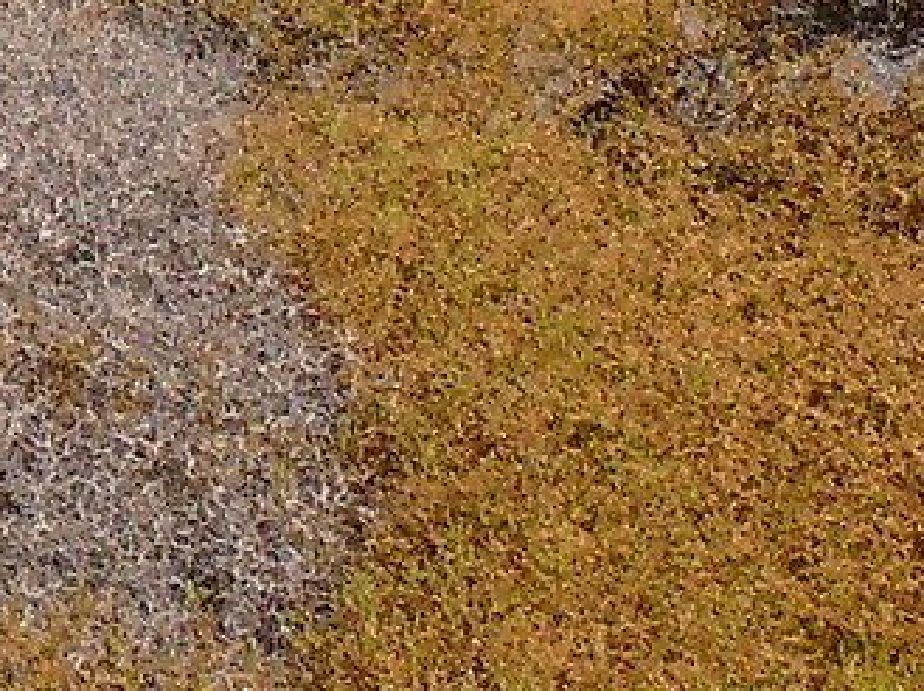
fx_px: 8372
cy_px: -961
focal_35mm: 314
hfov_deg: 5.7
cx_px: -2311
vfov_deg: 4.6
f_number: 8
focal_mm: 9.2
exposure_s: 1/320
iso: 100
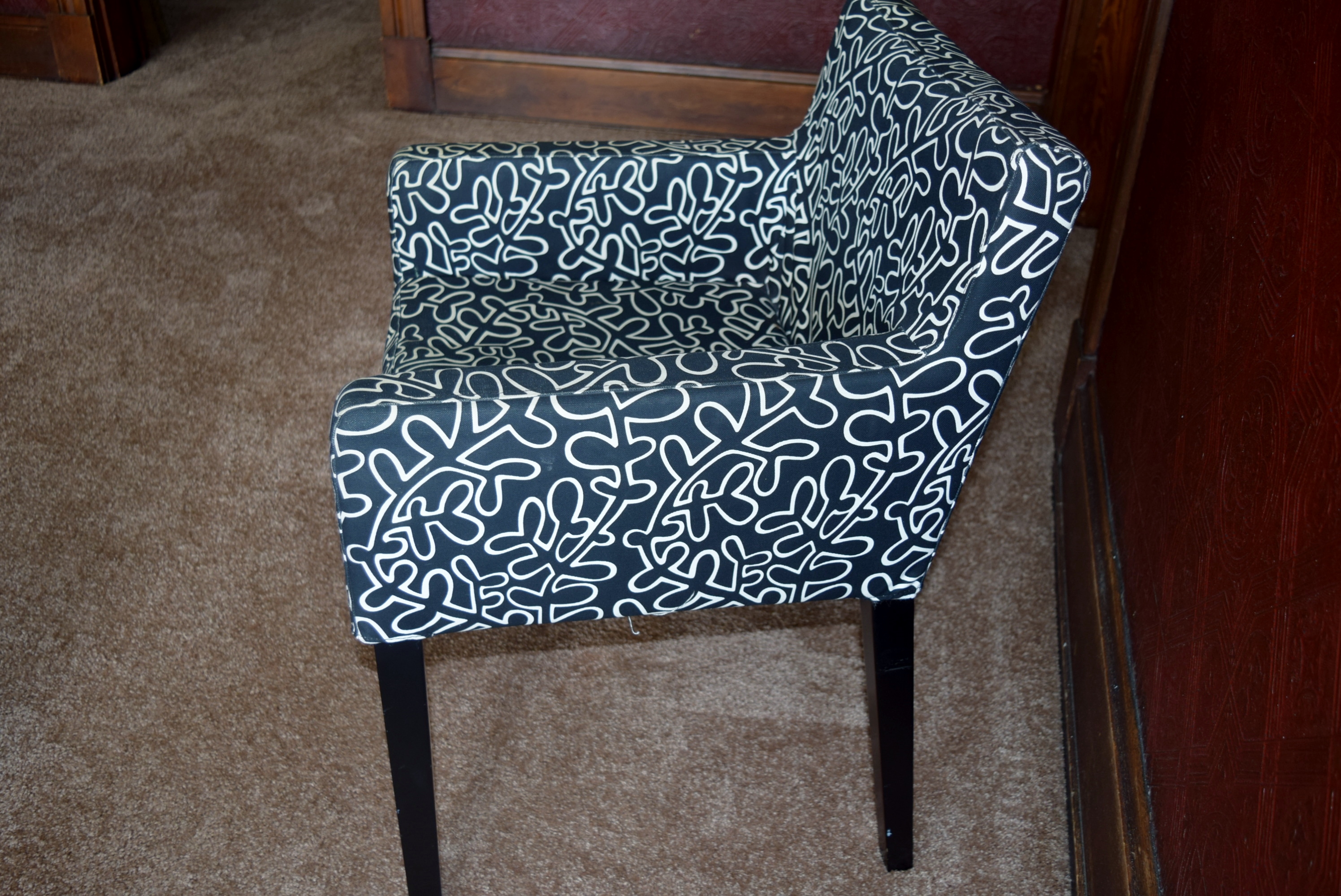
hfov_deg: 55.1
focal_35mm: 34
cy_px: 448
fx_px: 1286
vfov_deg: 38.4
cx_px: 670
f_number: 3.8
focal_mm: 23
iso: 360
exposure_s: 1/60
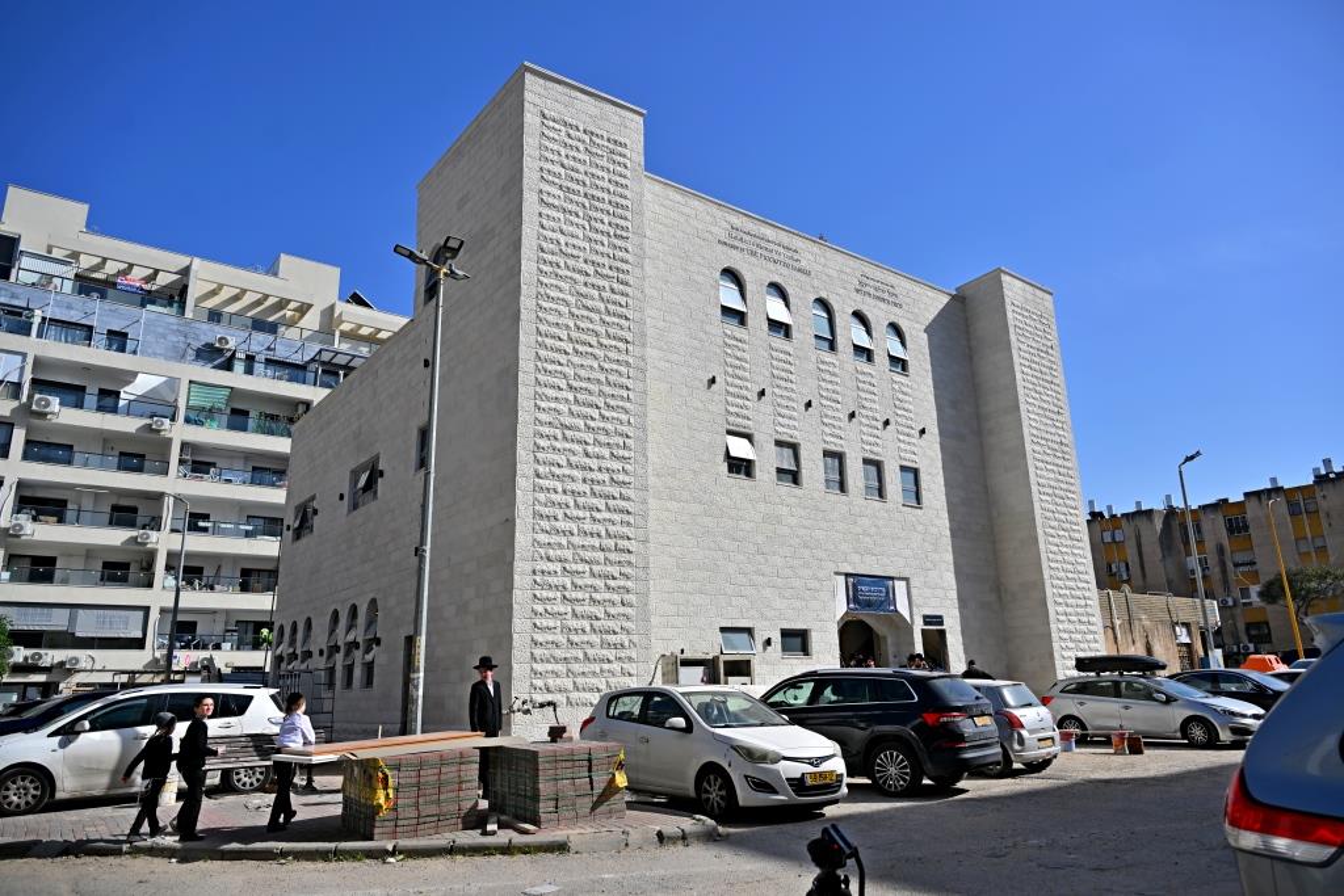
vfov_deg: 53.1
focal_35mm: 24
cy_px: 448
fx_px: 896
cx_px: 672
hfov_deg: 73.7
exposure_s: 1/1250
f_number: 4
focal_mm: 24
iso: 32
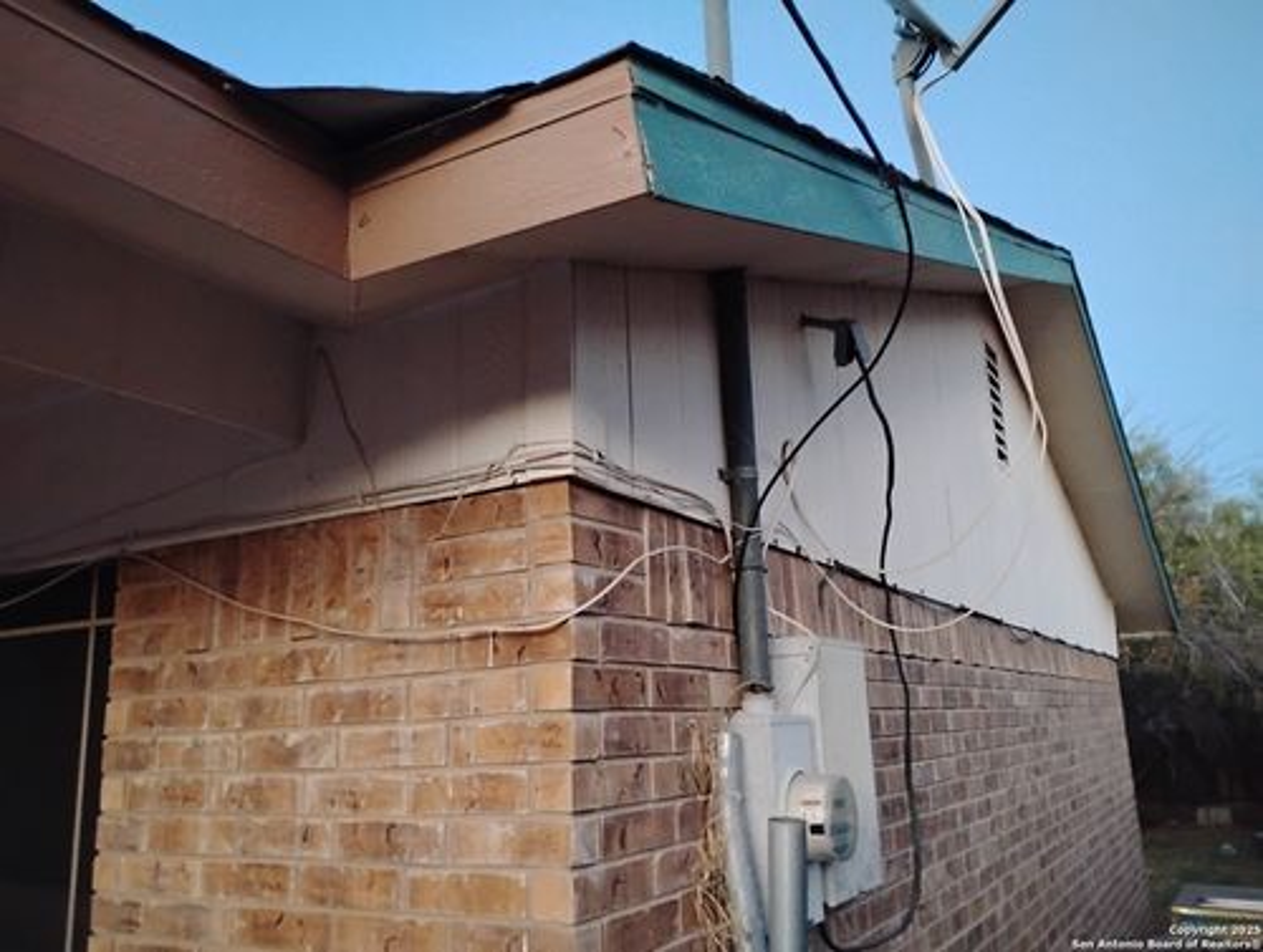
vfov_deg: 49.9
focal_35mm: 28
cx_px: 632
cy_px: 476
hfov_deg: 63.3
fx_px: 1024
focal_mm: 4.26
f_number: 1.8
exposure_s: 1/20
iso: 3606
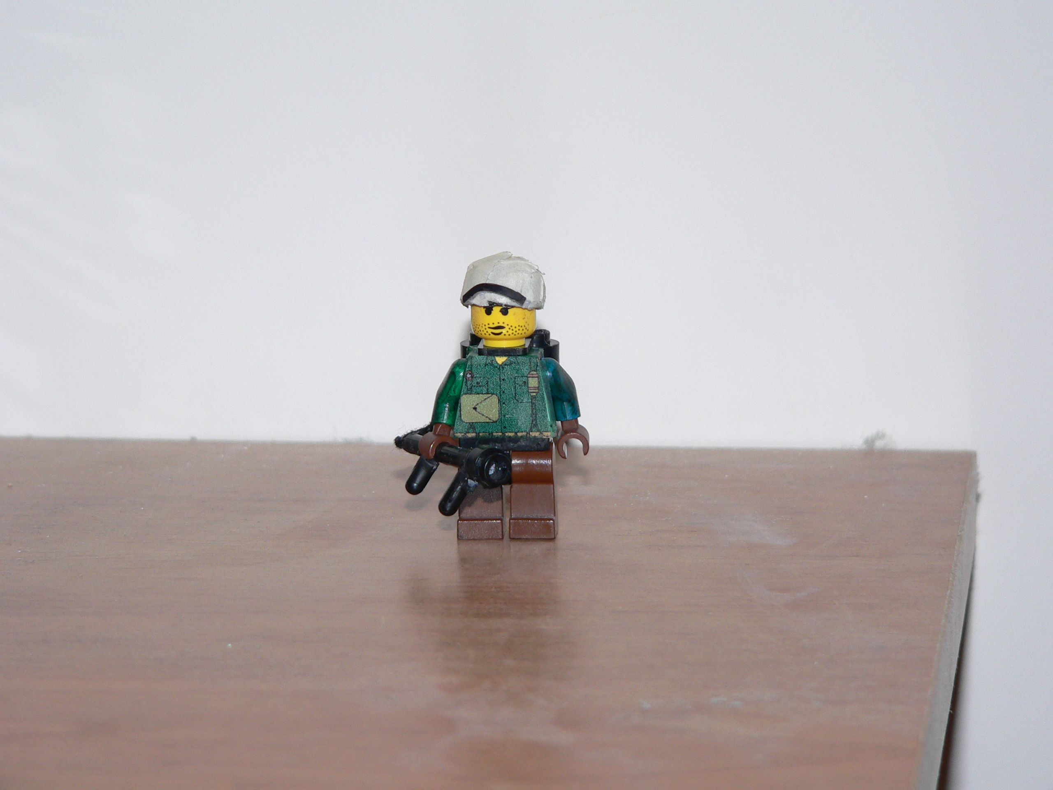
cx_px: 526
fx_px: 3711
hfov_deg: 16.1
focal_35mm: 122
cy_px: 395
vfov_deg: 12.1
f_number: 2.8
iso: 100
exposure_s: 1/60
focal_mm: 20.4
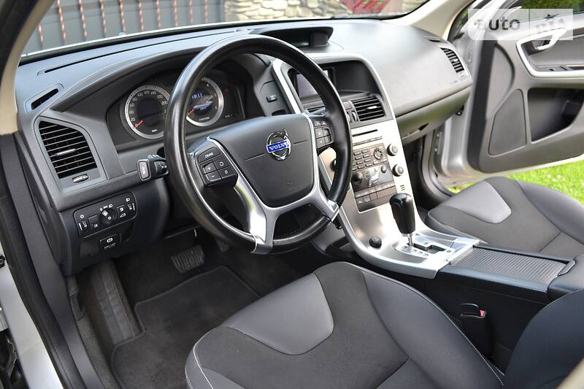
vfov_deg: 47.9
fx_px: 438
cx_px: 292
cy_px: 194
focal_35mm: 27
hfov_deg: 67.4
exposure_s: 1/100
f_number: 5
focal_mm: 18
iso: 400
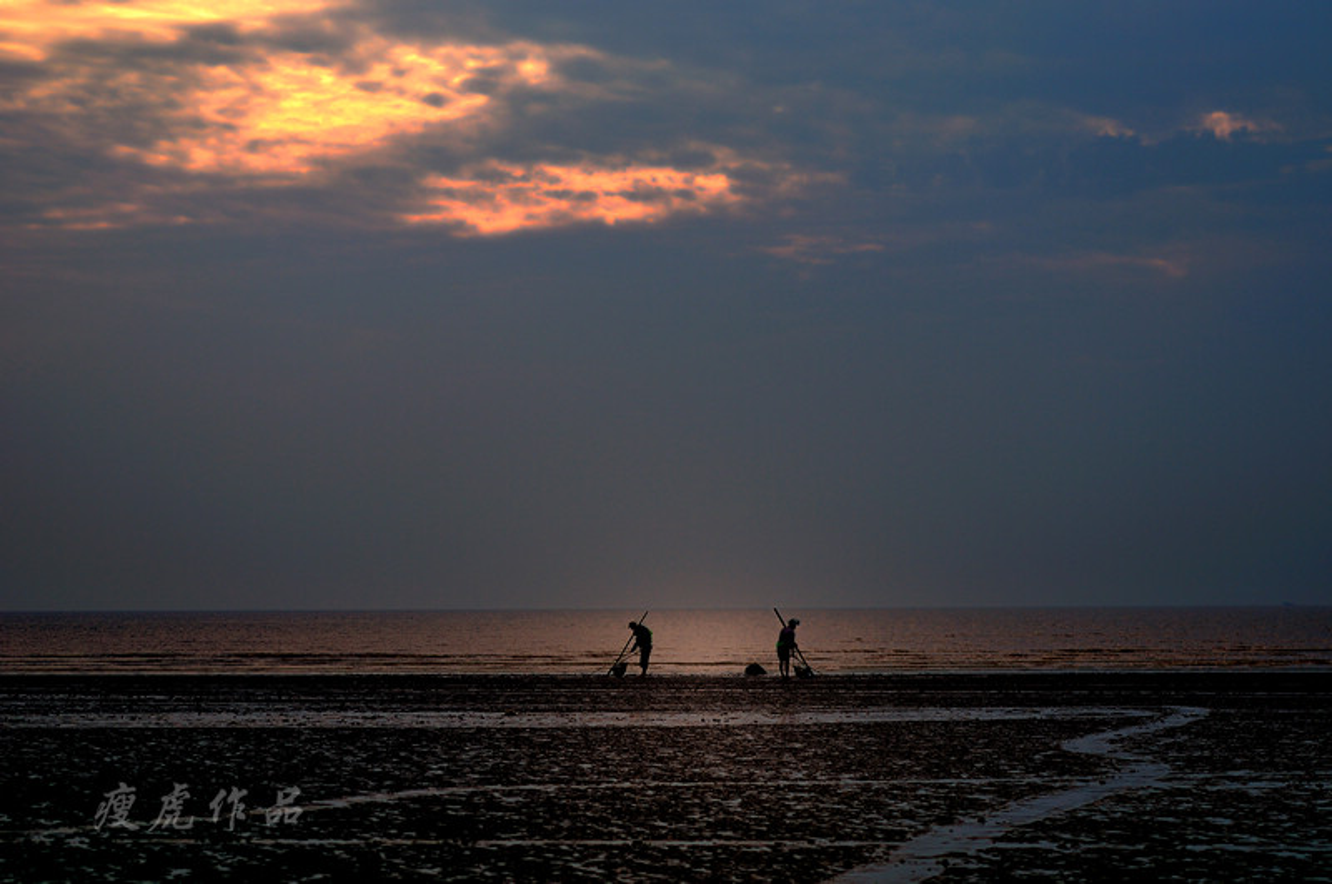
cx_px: 666
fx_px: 3879
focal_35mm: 105
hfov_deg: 19.5
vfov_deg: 13.0
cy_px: 442
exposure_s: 1/800
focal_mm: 70
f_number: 3.2
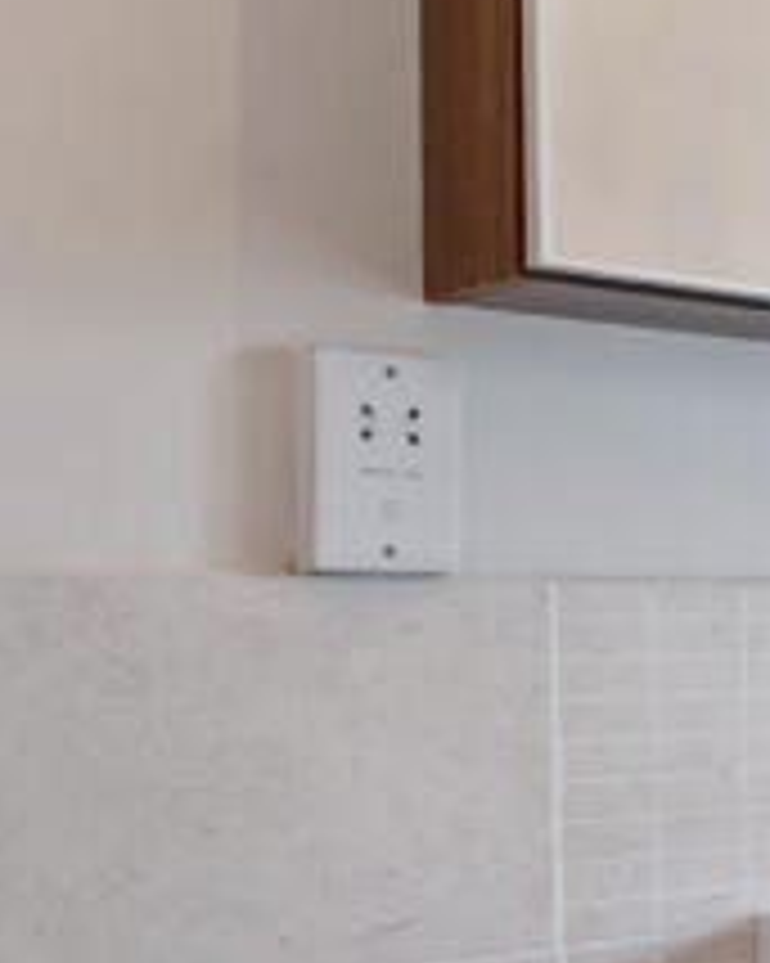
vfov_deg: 29.7
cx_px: 1648
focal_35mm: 63
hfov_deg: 16.5
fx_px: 1796
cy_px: 673
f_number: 8
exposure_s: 1
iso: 640
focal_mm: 14
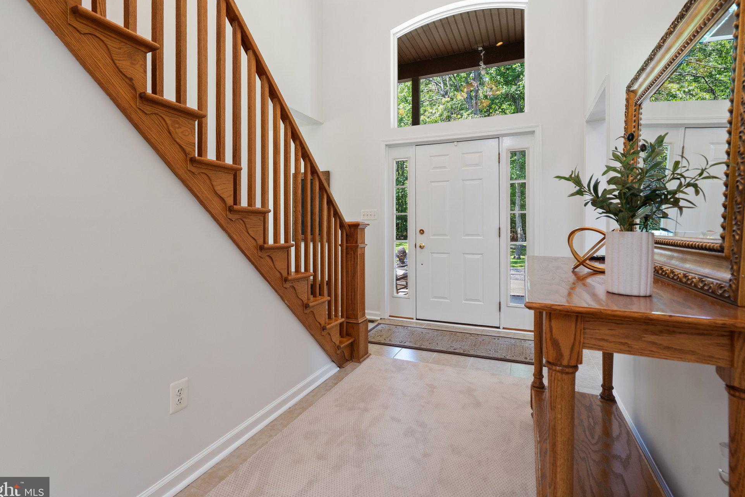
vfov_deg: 70.4
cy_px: 241
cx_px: 359
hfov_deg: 93.2
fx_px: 352
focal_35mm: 17
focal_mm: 16
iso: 500
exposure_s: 1/8
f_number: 8
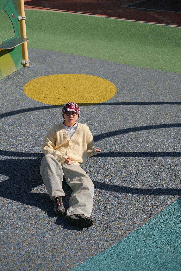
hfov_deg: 29.9
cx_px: 90
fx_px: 339
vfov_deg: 43.6
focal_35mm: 45
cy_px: 136
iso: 320
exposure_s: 1/5000
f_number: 2.8
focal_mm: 29.9
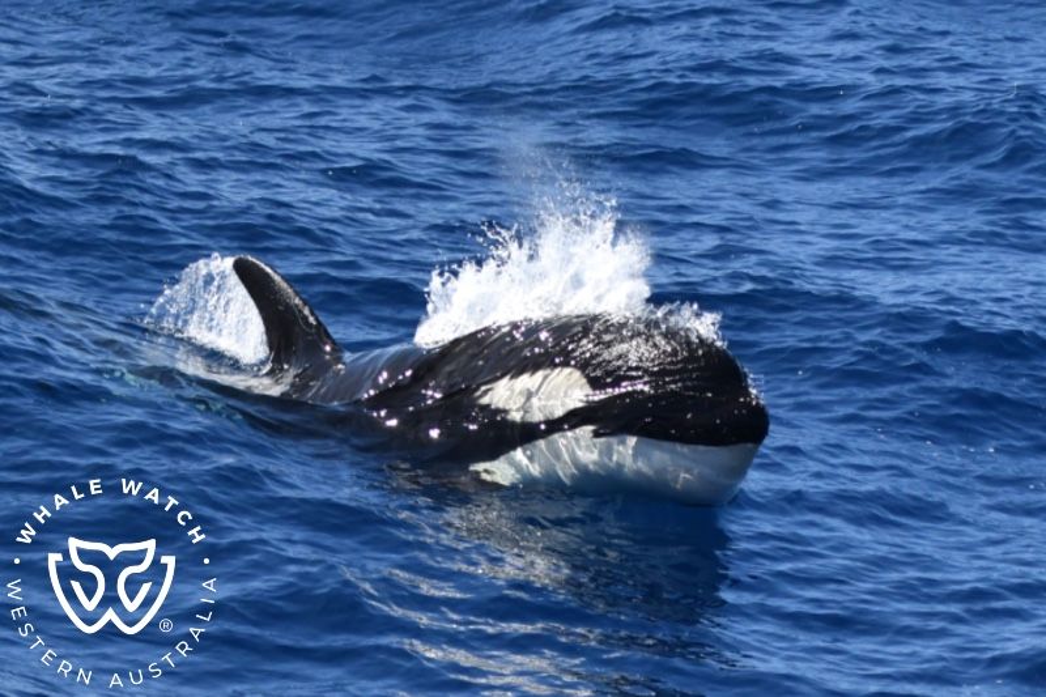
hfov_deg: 9.8
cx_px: 523
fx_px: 6100
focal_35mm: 210
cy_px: 348
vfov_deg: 6.5
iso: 1250
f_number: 5.3
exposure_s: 1/8000
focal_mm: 210
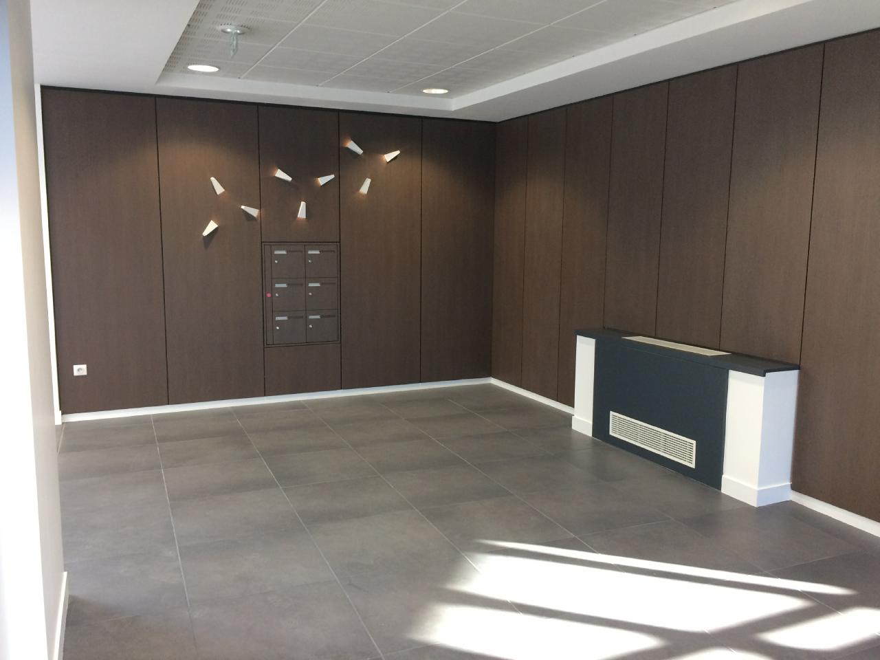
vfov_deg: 48.2
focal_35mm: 29
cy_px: 330
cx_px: 440
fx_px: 737
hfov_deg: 61.7
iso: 80
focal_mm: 4.15
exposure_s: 1/33
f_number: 2.2
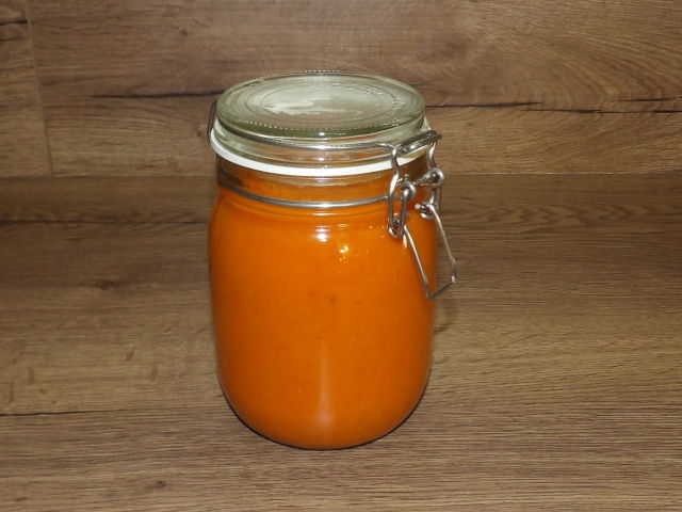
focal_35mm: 24
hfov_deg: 71.6
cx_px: 341
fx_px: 473
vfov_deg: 56.8
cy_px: 256
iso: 200
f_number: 3.2
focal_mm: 4.3
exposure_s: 1/33
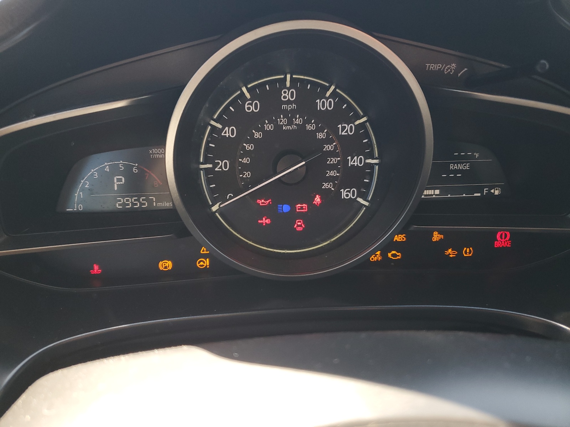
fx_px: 428
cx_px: 285
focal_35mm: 26
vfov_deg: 53.1
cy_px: 214
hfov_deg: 67.3
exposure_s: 1/120
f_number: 1.5
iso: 69
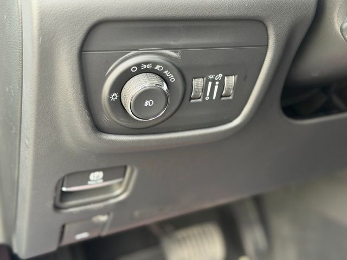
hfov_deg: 39.7
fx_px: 481
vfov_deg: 30.3
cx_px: 174
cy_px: 130
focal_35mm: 48
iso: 125
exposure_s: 1/60
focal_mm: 6.76
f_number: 1.78
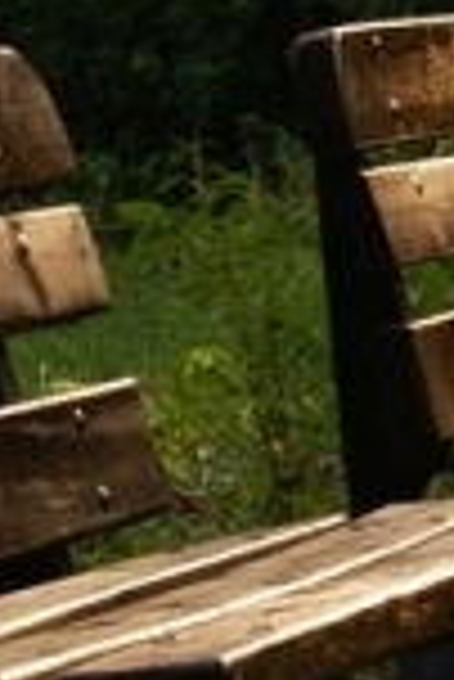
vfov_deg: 3.7
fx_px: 10474
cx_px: 227
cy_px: 558
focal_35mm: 555
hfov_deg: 2.5
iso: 400
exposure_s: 1/80
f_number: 14
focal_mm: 70
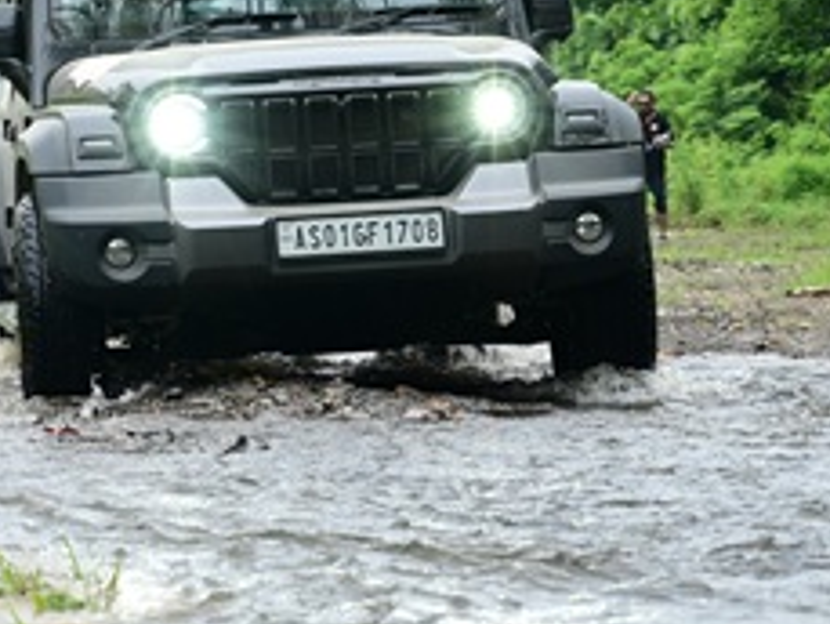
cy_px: 91
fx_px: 4006
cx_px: 156
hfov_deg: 11.8
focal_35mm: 167
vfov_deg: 8.9
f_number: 5.6
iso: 500
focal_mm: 66
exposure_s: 1/500
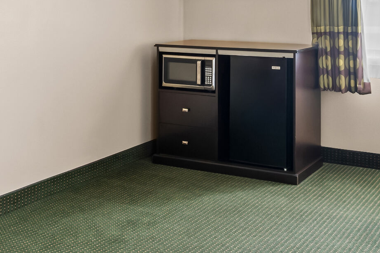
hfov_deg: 37.9
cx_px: 239
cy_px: 58
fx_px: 549
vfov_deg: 25.6
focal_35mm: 52
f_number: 9
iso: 200
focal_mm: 16
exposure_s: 1
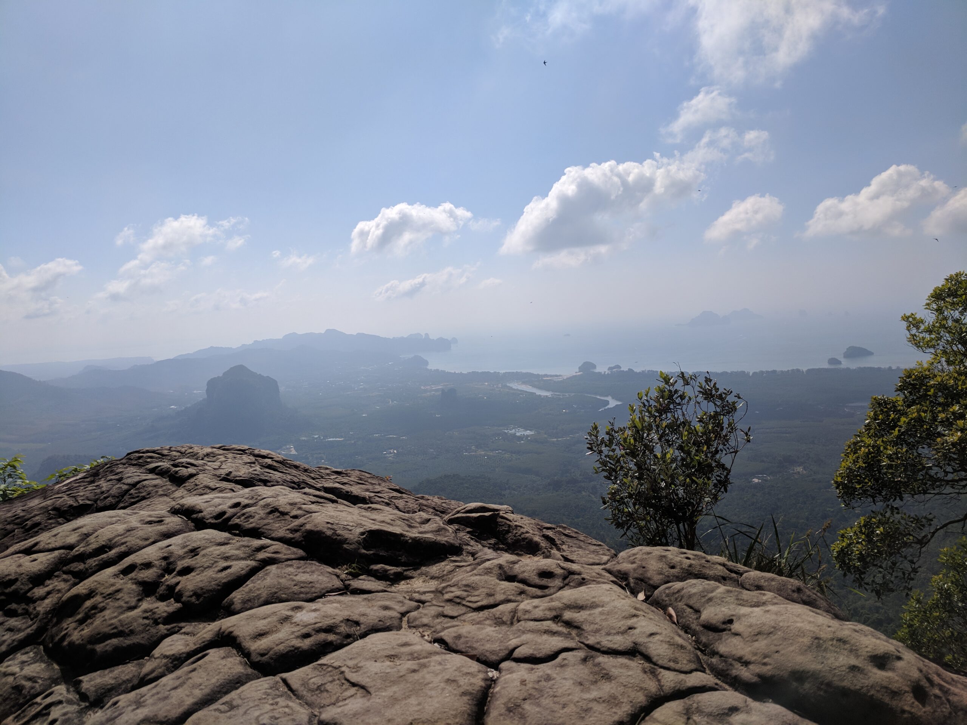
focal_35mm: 26
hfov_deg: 67.3
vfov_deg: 53.1
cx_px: 484
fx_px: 726
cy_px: 362
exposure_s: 1/6667
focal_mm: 4.67
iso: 64
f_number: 2
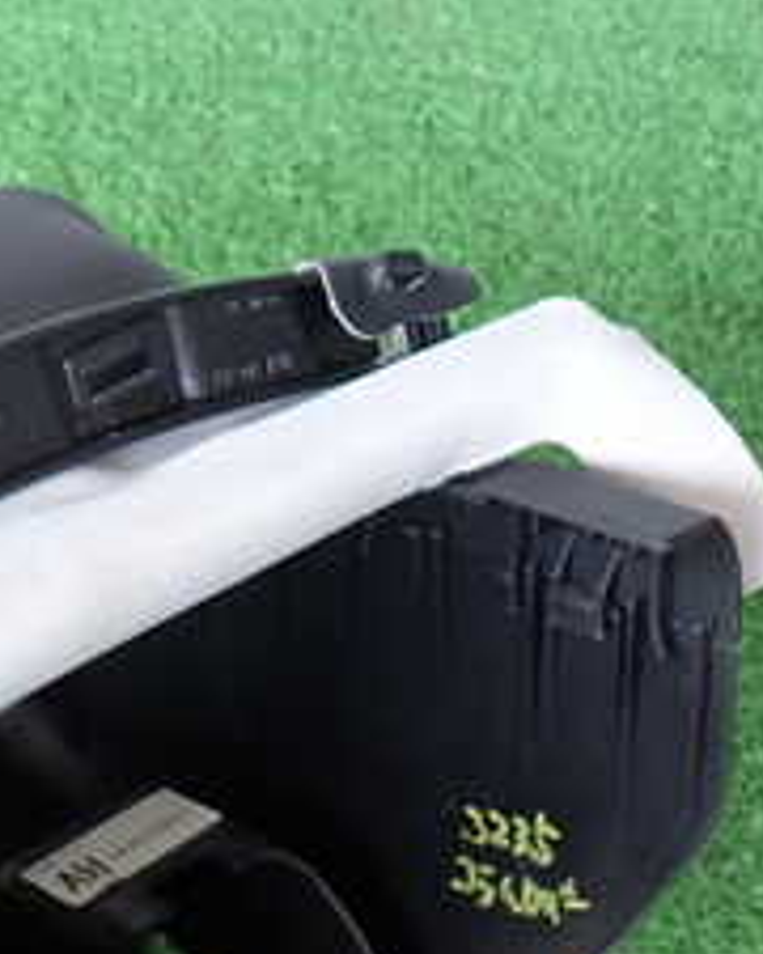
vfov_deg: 23.8
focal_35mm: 78
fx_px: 2202
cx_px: -89
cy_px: 848
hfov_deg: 18.8
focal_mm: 5.4
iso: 200
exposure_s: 1/60
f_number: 2.3
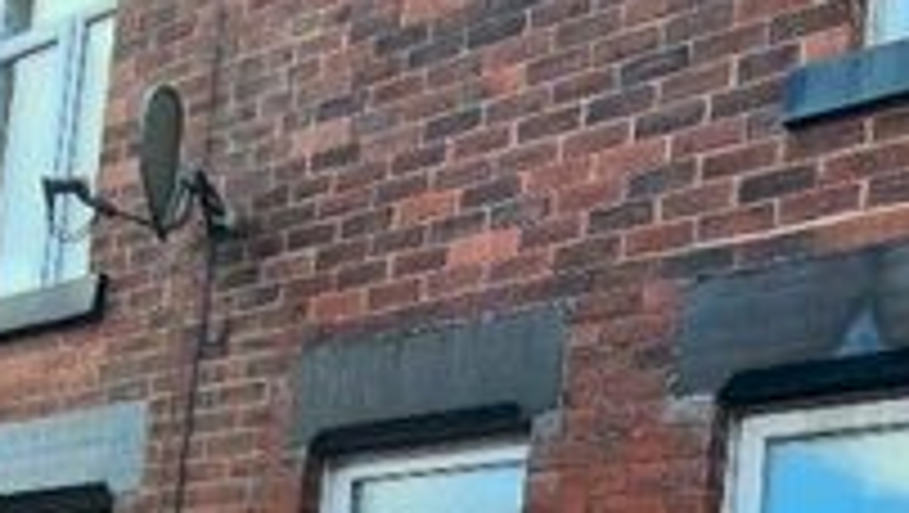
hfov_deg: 41.1
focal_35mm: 49
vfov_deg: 21.4
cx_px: 652
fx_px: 1182
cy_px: 722
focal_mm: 2.22
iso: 64
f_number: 2.2
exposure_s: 1/334
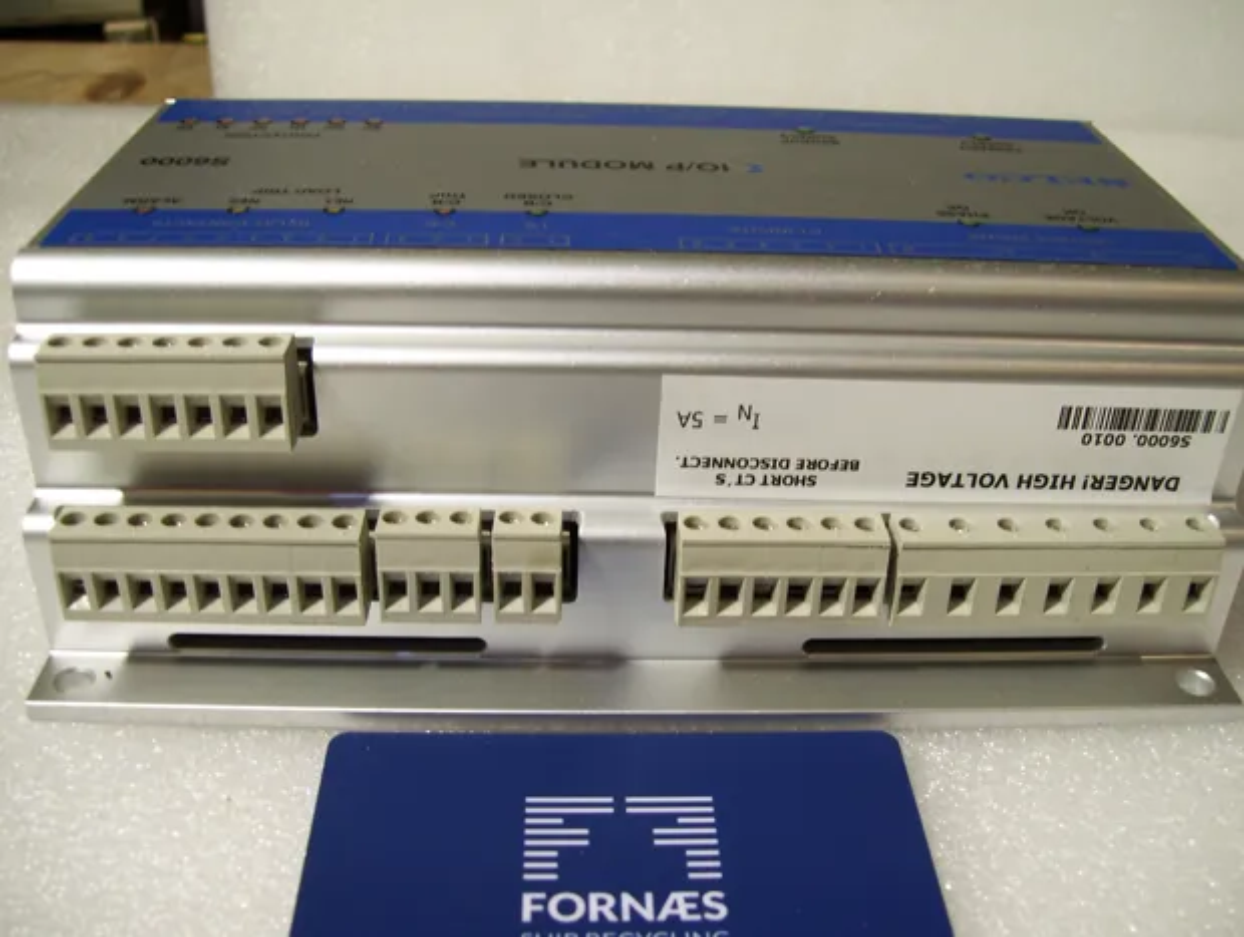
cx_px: 622
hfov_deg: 51.3
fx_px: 1296
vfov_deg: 39.8
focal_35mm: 36
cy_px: 468
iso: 80
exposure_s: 1/50
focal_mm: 6
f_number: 2.7
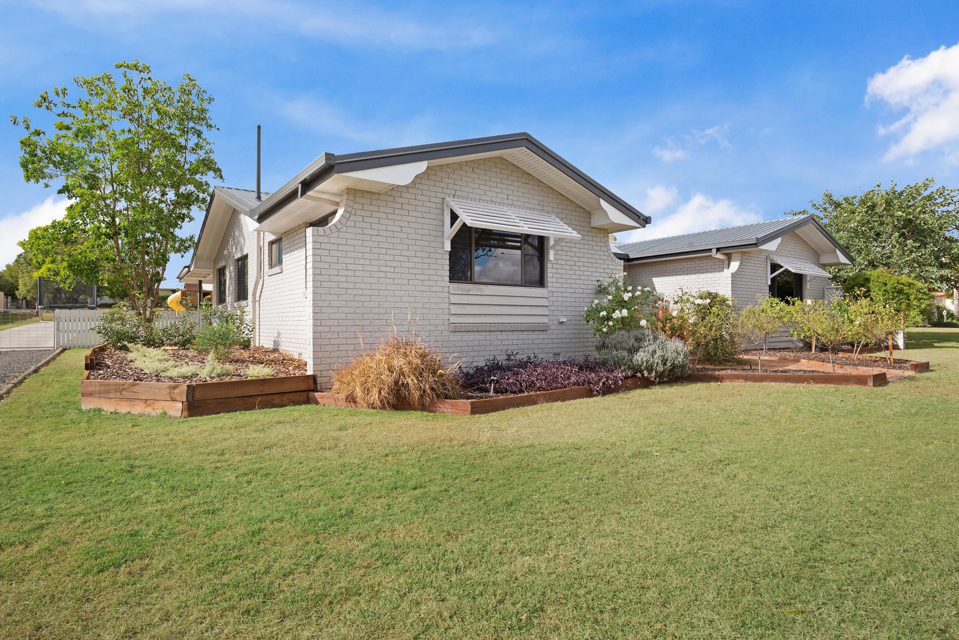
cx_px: 480
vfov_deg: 64.6
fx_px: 506
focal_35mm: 19
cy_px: 320
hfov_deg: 86.9
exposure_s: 1/40
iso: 200
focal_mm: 19
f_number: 11
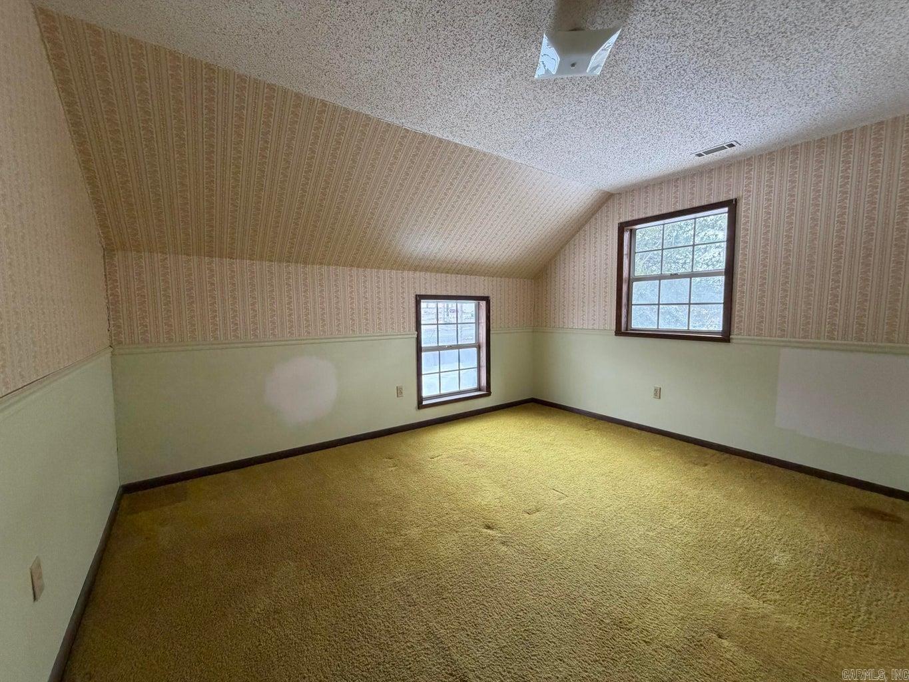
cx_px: 454
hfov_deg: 102.1
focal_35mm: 14
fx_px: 368
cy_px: 341
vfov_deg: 85.7
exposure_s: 1/121
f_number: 2.2
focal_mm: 2.22
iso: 320
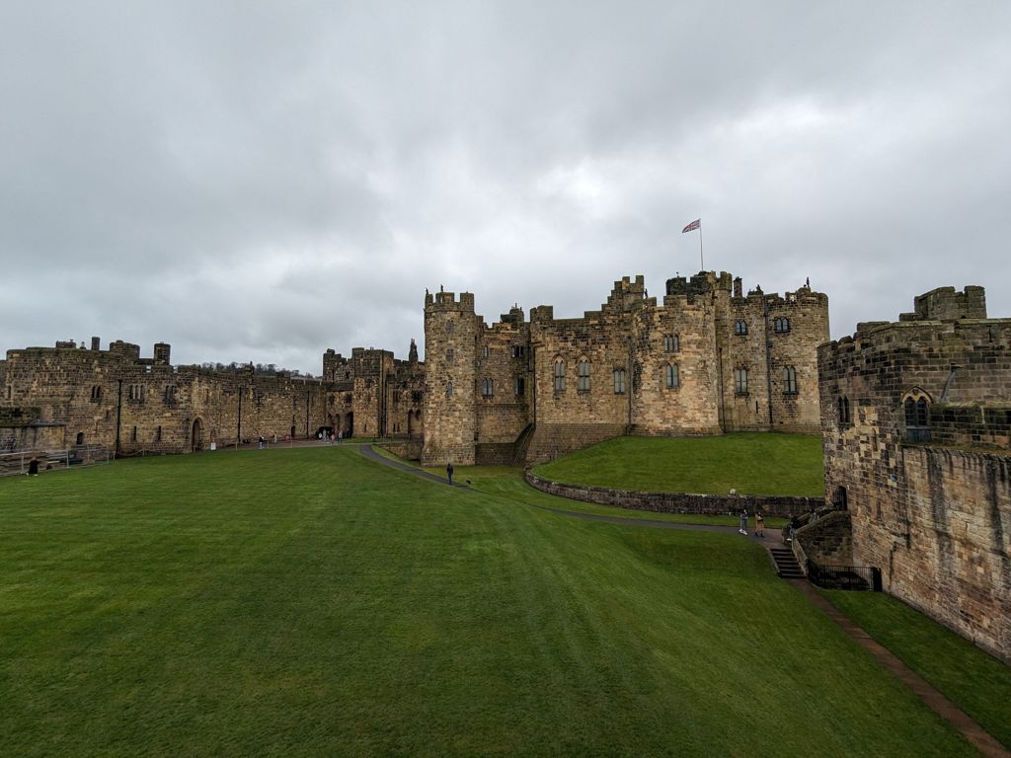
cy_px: 379
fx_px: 467
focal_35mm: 16
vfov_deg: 78.1
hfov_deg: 94.5
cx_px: 506
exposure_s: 1/1021
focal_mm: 2.35
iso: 53
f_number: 2.2
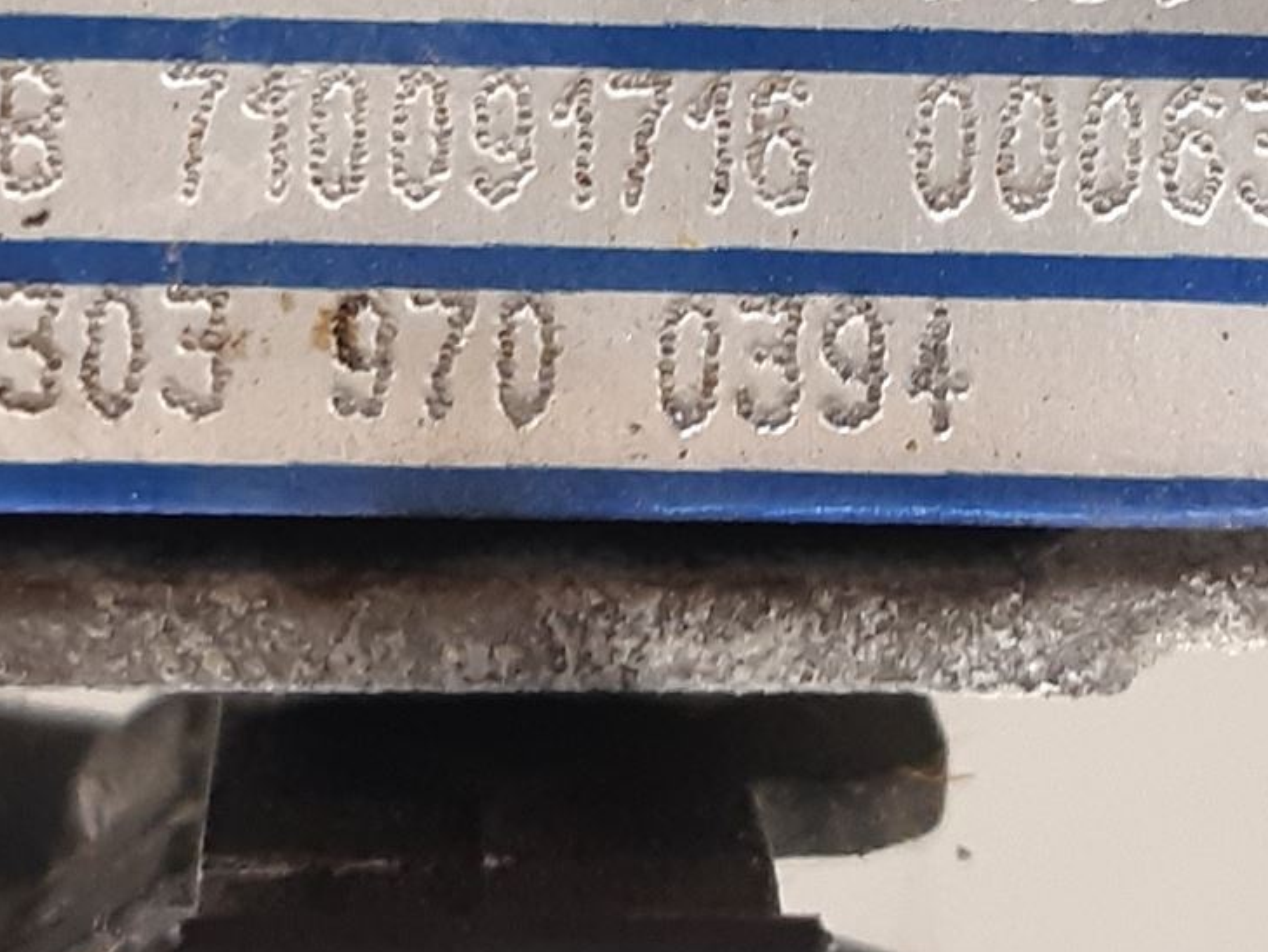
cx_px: 605
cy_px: -31
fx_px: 2674
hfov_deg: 26.7
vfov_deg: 19.5
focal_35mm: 73
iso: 200
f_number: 1.7
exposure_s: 1/33
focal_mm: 3.93
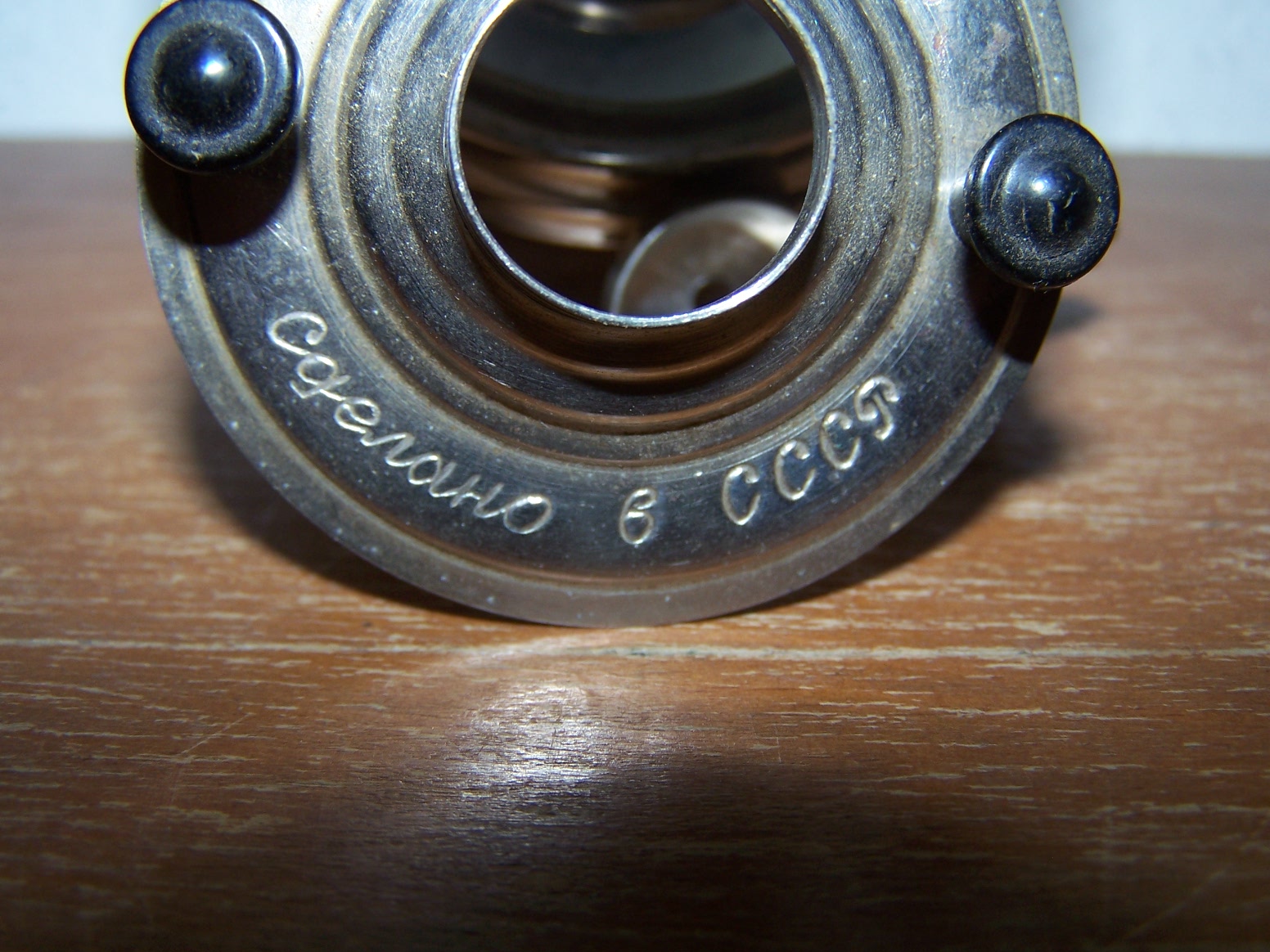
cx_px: 635
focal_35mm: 38
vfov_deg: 37.7
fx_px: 1394
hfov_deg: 49.0
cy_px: 476
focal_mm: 6.3
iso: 80
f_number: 2.8
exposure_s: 1/60
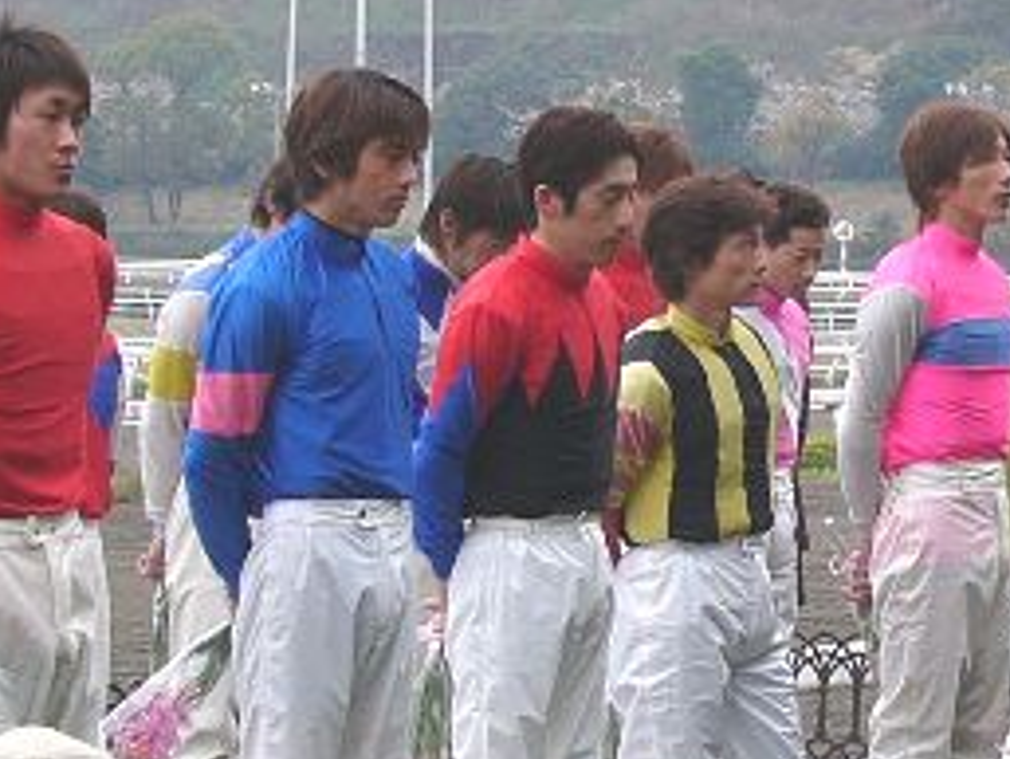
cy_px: 303
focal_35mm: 147
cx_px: 338
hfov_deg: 13.4
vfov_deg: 10.1
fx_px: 4291
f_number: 4
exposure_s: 1/200
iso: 50
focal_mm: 9.9
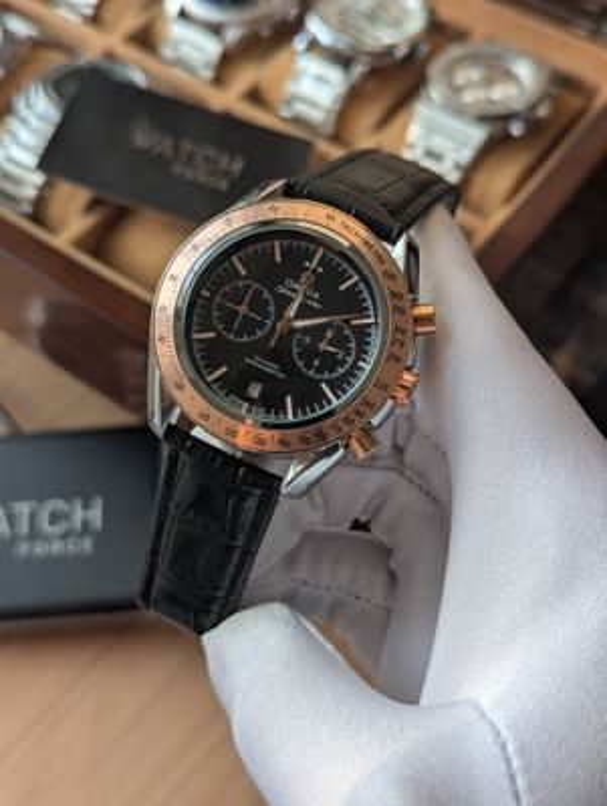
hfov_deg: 30.3
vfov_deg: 39.6
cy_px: 403
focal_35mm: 48
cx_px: 304
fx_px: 1120
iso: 47
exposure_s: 1/319
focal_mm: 6.81
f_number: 1.85
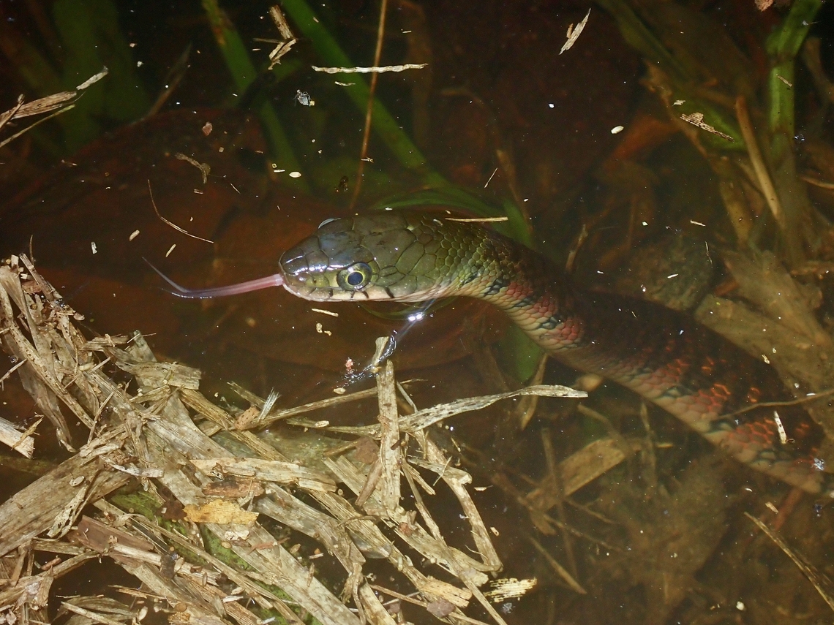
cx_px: 417
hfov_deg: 19.6
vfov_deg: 14.8
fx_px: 2409
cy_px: 312
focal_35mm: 100
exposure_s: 1/200
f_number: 6.3
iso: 200
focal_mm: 18
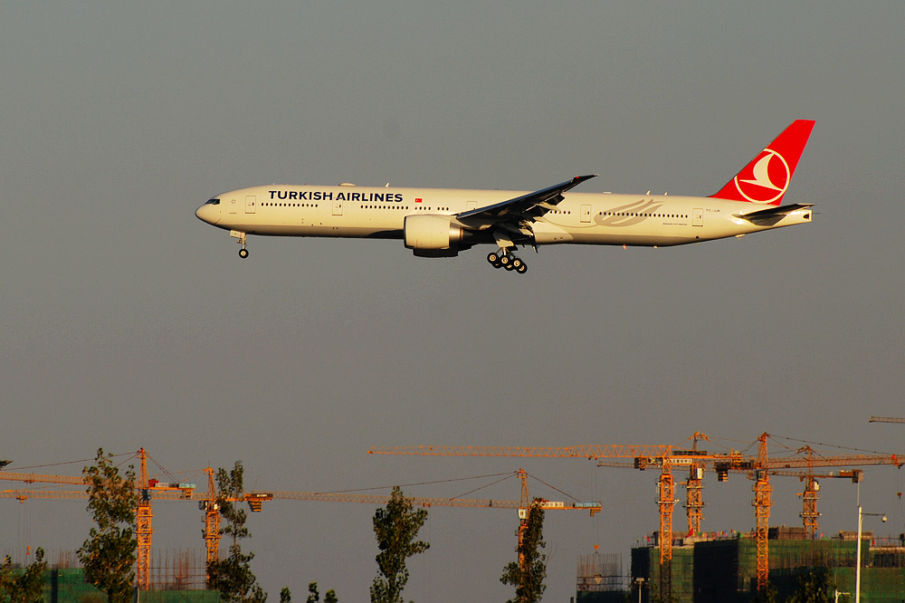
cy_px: 302
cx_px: 452
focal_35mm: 450
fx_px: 11308
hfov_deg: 4.6
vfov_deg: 3.1
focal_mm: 300
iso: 100
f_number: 8
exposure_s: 1/640
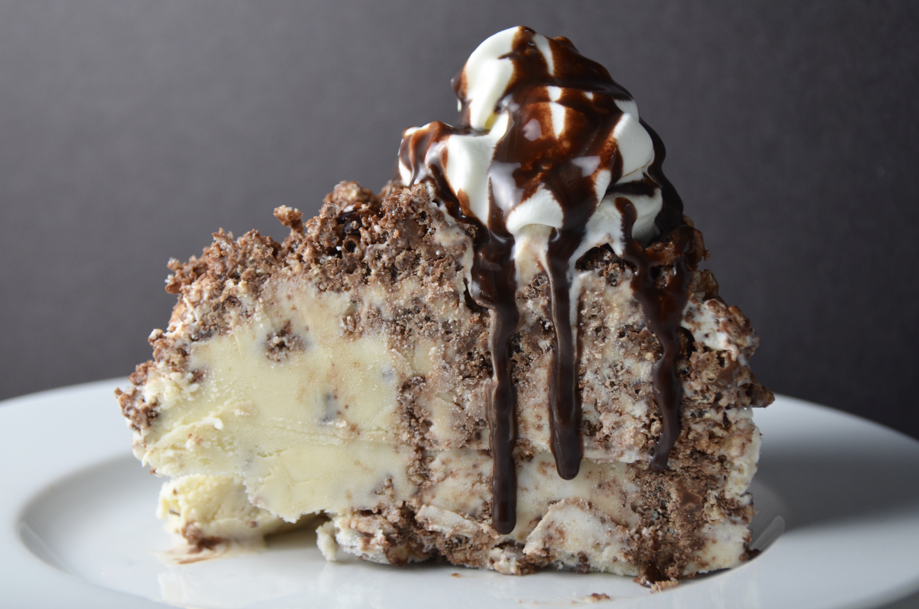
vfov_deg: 11.1
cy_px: 304
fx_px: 3133
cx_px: 460
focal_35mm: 123
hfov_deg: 16.7
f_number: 5.6
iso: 400
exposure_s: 1/125
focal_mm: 82
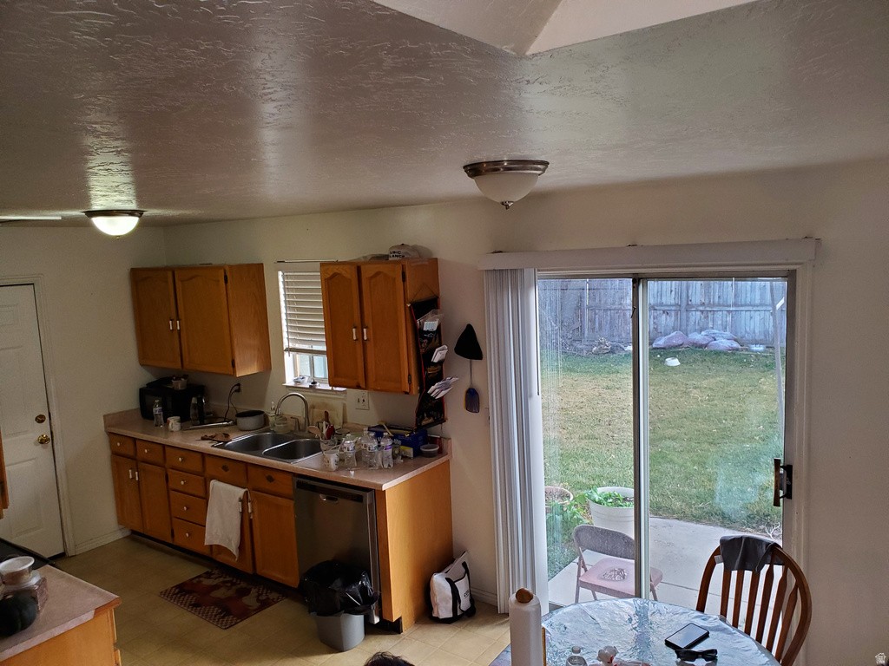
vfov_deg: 53.1
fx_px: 668
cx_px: 444
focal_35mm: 26
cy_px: 333
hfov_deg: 67.3
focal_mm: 4.3
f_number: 2.4
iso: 200
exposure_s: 1/60
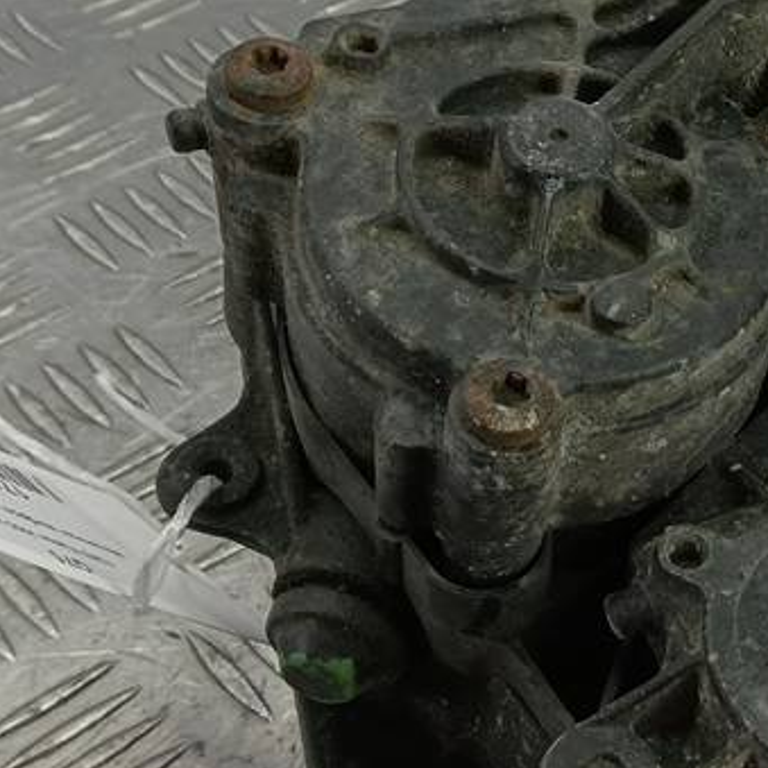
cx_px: 831
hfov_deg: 22.7
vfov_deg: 24.0
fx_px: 1807
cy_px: 322
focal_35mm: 72
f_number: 1.6
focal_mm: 4.11
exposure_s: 1/50
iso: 94
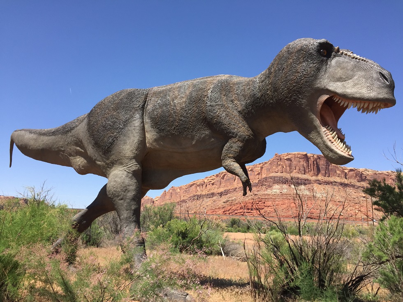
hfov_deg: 61.7
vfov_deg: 48.2
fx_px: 338
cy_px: 151
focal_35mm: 29
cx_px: 202
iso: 32
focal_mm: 4.15
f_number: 2.2
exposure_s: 1/1364
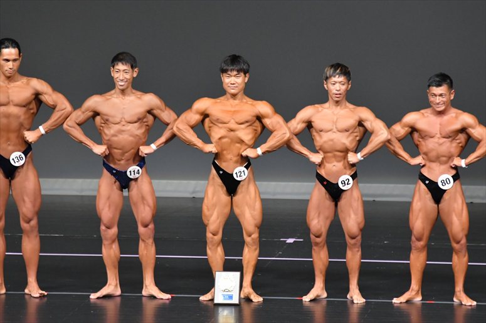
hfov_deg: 6.5
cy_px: 162
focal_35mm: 315
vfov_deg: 4.4
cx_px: 243
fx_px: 4250
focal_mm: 210
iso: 5000
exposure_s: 1/400
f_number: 5.6
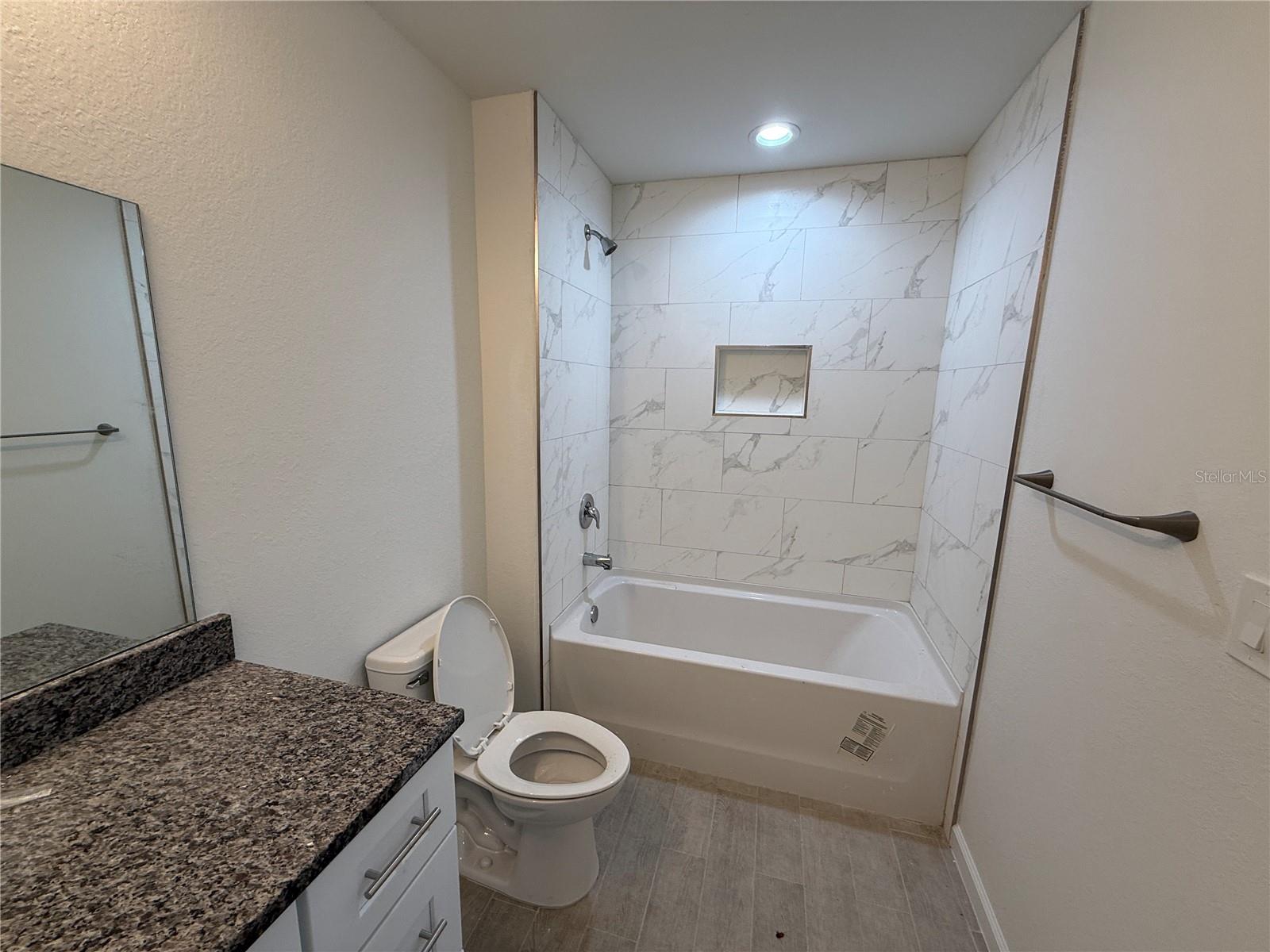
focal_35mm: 14
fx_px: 514
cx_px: 635
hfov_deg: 102.1
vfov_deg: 85.7
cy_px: 476
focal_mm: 2.22
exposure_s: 1/120
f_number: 2.2
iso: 64
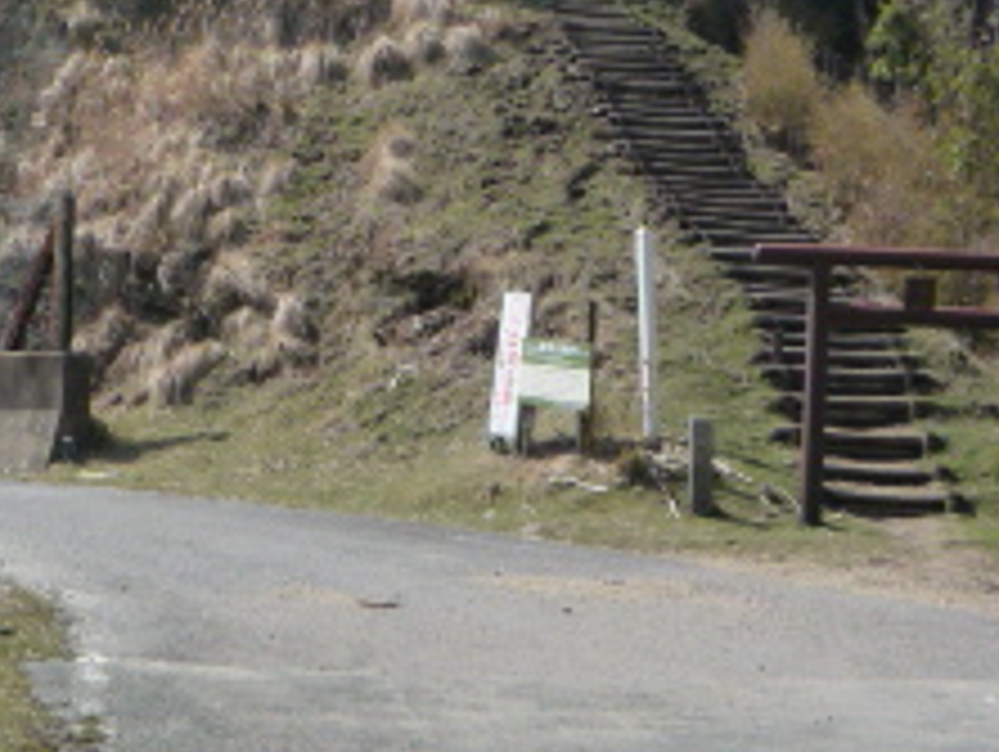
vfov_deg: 20.0
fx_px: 2080
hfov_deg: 26.2
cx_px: 122
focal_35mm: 72
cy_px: 63
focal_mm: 4.4
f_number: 4
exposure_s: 1/800
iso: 160
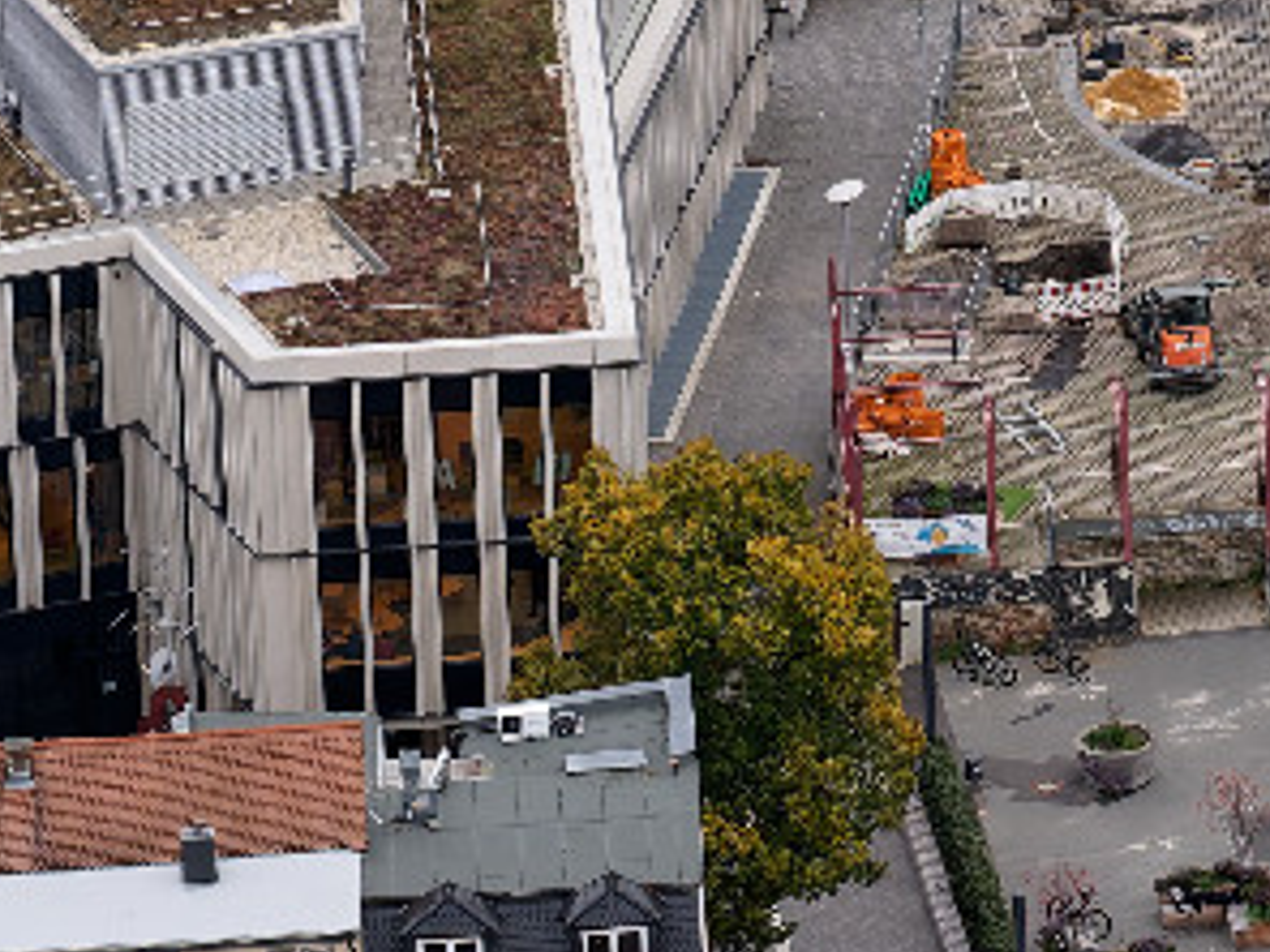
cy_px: -868
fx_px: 13905
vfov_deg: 3.9
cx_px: 1956
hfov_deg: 5.2
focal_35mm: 379
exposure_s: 1/80
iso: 320
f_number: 7.1
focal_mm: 57
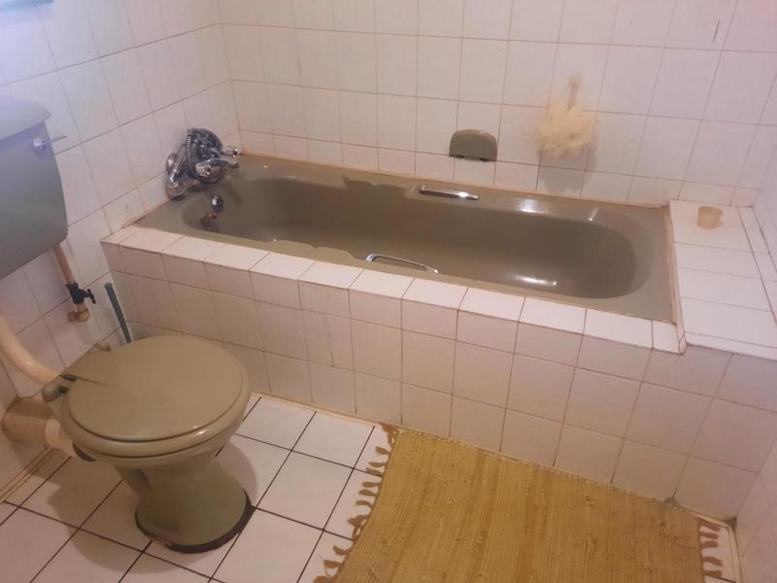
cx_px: 388
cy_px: 292
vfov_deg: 54.9
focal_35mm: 25
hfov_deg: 69.4
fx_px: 561
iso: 400
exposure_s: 1/24
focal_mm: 4.6
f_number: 2
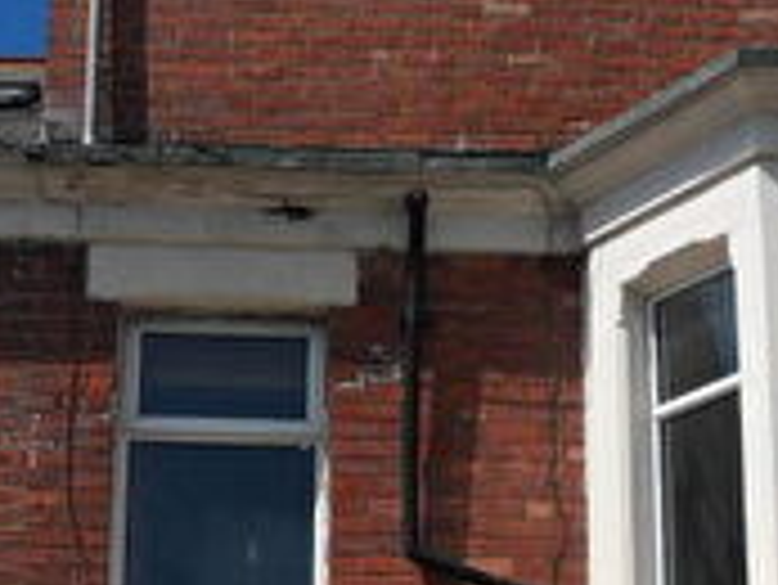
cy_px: 695
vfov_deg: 14.8
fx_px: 2182
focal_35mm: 97
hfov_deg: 20.2
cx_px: 441
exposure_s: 1/350
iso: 80
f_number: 7.5
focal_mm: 4.2
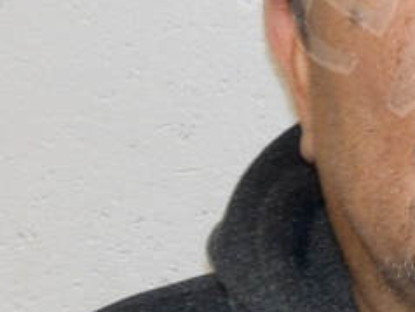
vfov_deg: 12.8
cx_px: 544
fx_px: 1392
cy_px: 124
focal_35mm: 116
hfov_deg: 16.1
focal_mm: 4.9
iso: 200
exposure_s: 1/15
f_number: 3
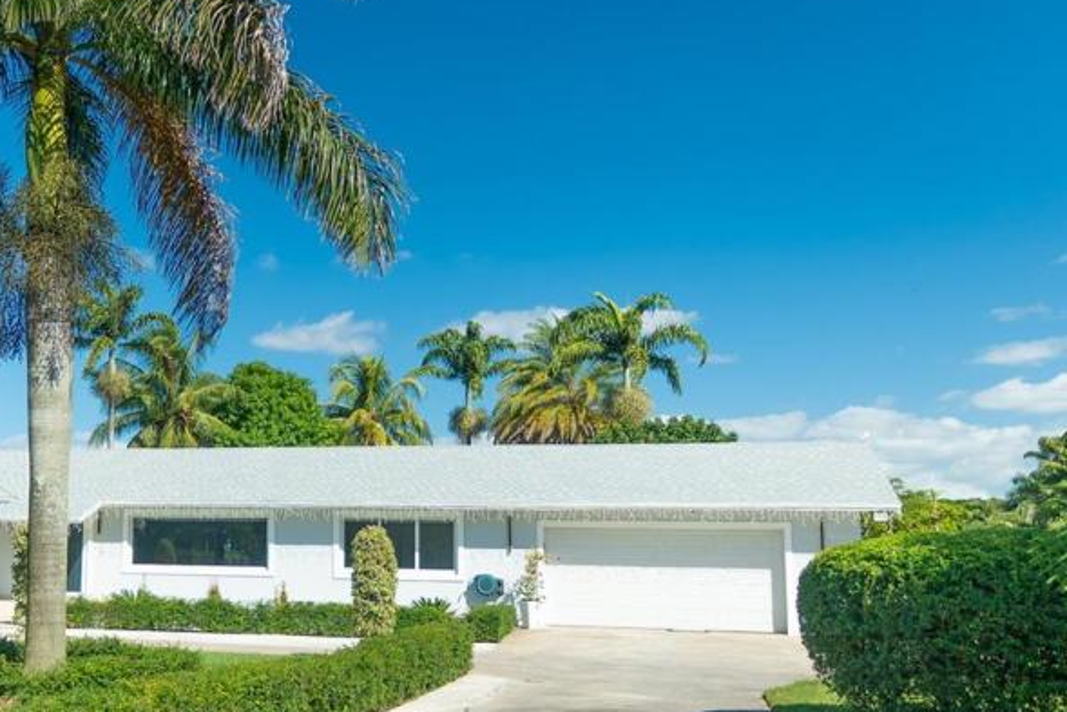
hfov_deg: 42.6
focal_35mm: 44
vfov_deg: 30.5
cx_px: 219
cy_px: 364
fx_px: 1304
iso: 100
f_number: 1.6
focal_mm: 16
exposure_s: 1/250
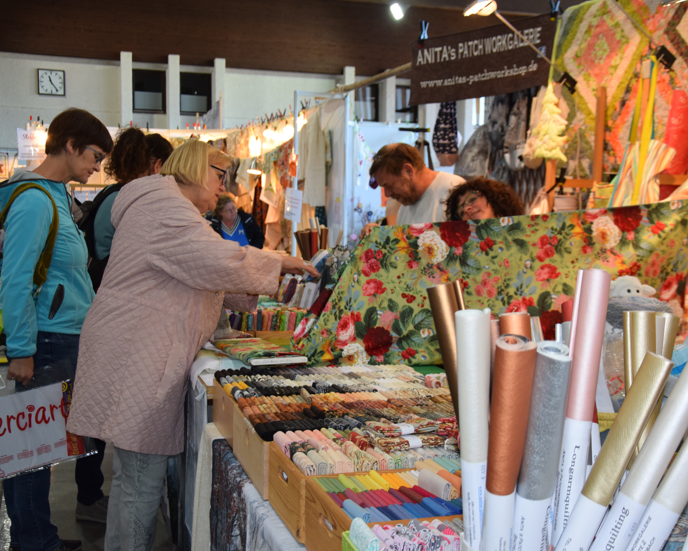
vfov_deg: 31.5
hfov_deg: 38.7
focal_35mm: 48
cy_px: 278
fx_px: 977
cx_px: 375
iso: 800
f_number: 5
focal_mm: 28
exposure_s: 1/100
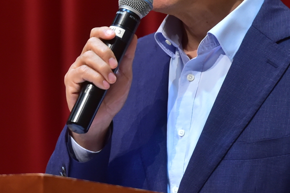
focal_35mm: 567
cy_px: 22
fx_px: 4564
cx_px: 81
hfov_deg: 3.6
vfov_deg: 2.4
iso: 2500
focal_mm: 200
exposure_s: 1/125
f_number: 4
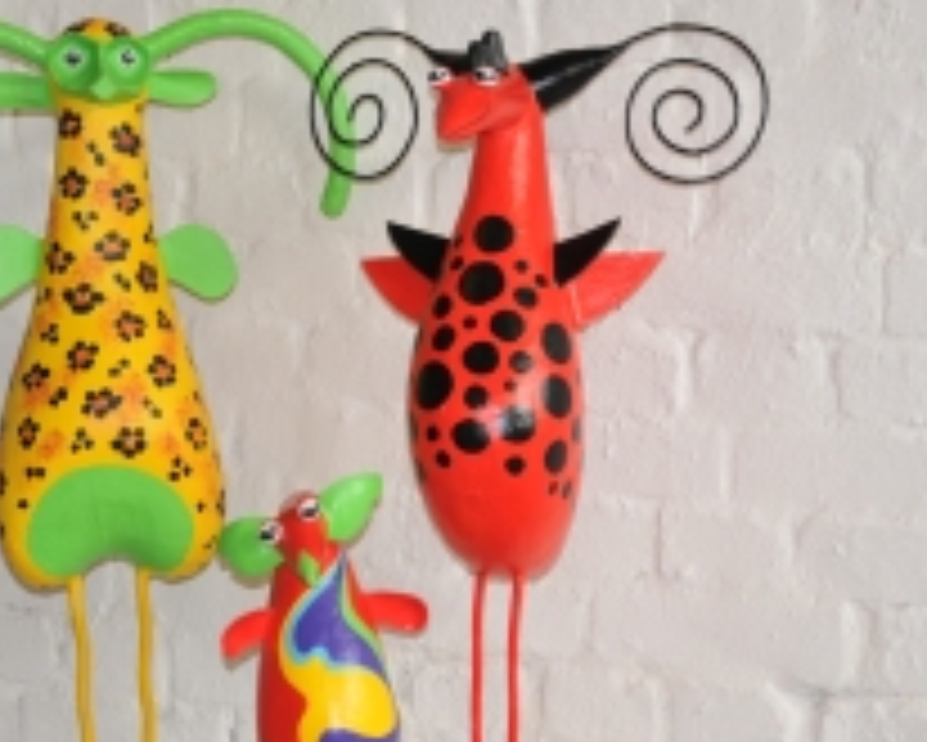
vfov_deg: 12.6
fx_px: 3374
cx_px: 328
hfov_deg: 15.6
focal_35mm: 123
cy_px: 418
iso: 200
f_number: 4.8
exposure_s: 1/60
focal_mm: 45
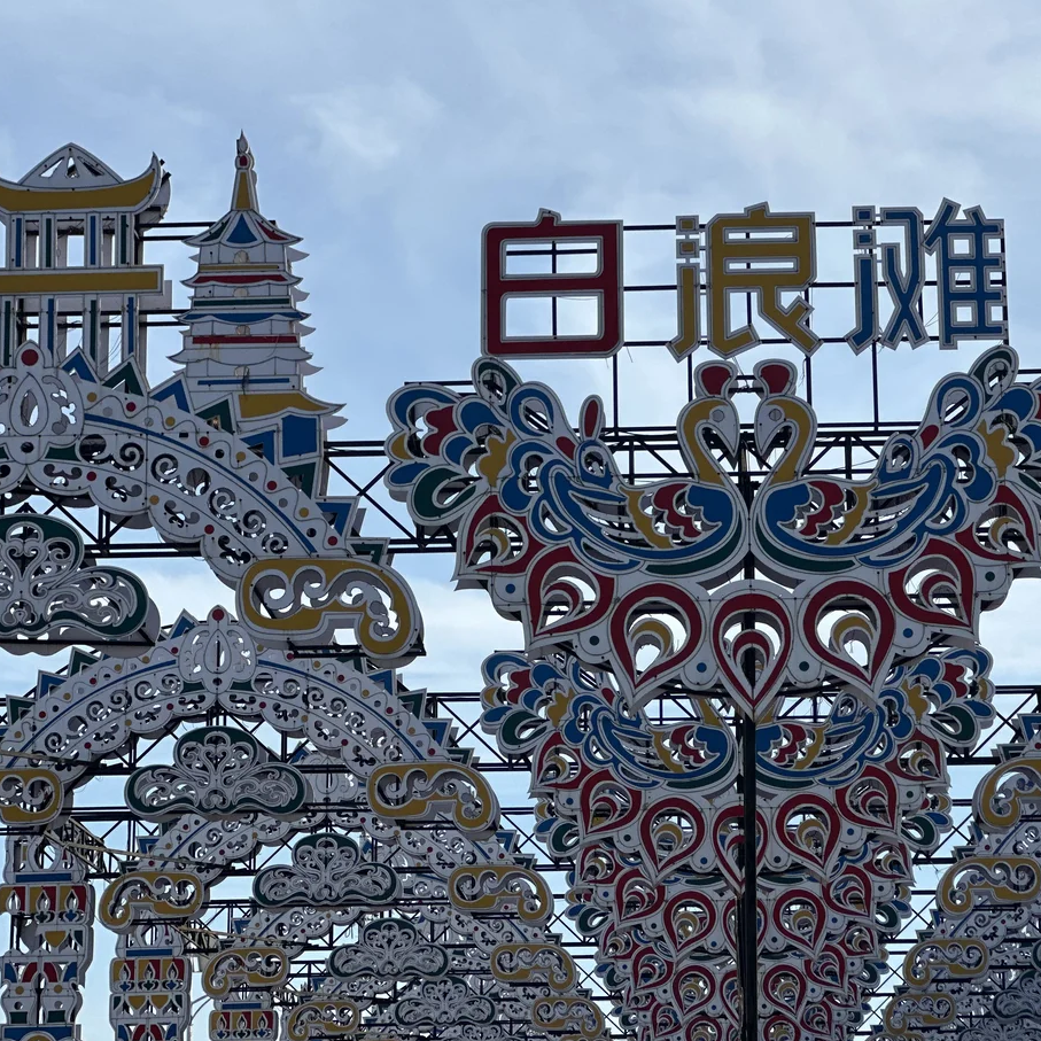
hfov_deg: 16.1
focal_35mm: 108
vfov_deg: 16.1
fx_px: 3675
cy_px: 500
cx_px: 654
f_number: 2.8
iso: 32
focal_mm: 9
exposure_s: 1/943
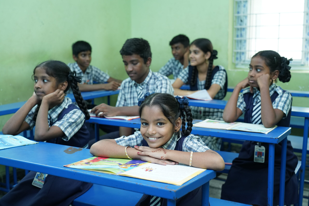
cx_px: 154
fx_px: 395
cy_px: 103
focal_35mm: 46
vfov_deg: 29.3
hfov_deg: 42.7
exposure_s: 1/160
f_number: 4
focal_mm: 46
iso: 1600
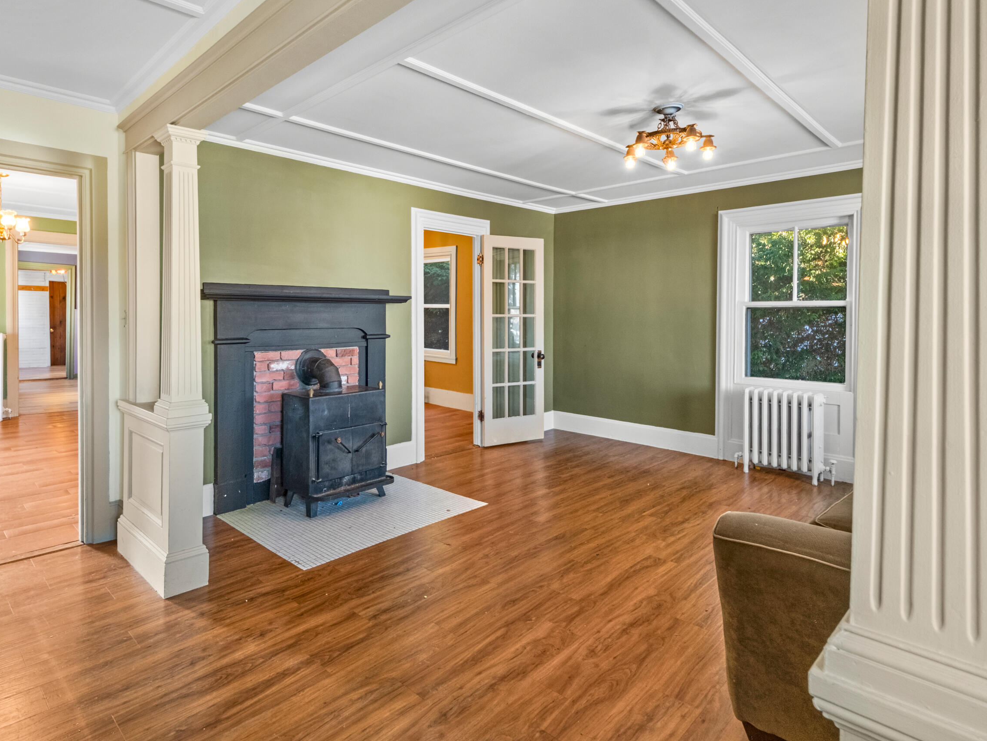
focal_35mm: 19
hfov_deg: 83.7
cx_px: 398
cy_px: 315
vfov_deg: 68.3
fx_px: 542
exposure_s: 1/2.5
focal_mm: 9.9
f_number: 8
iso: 500
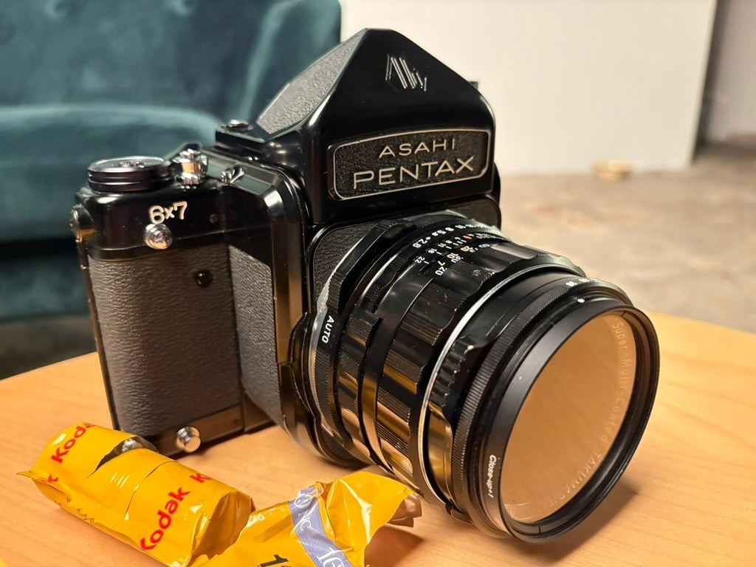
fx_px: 568
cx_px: 378
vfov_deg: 53.1
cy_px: 284
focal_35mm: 26
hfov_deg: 67.3
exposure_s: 1/17
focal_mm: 5.96
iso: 1000
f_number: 1.6
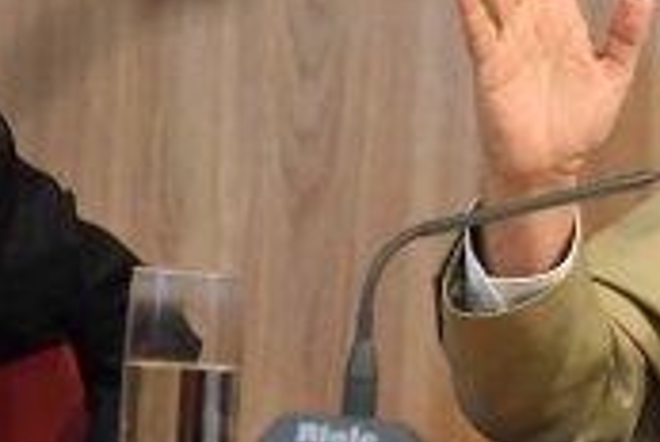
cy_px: 84
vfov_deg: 1.9
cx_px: 1160
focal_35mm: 727
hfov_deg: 2.8
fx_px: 13351
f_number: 4
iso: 2500
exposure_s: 1/320
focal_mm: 200
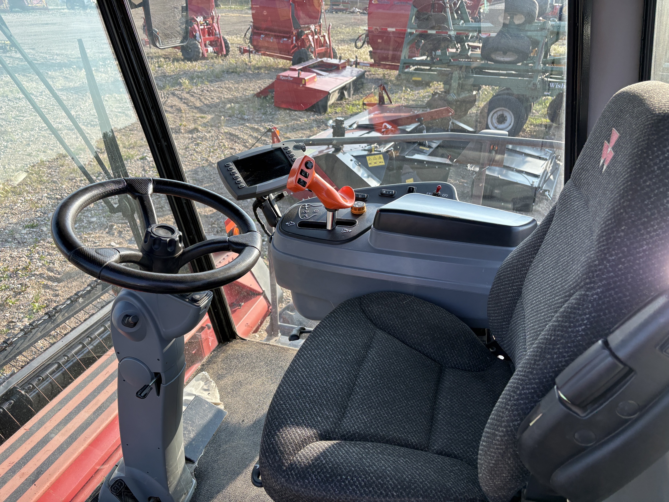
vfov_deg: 53.1
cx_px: 334
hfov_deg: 67.3
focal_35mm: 26
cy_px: 251
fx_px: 503
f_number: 1.6
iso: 50
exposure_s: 1/482
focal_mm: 5.96
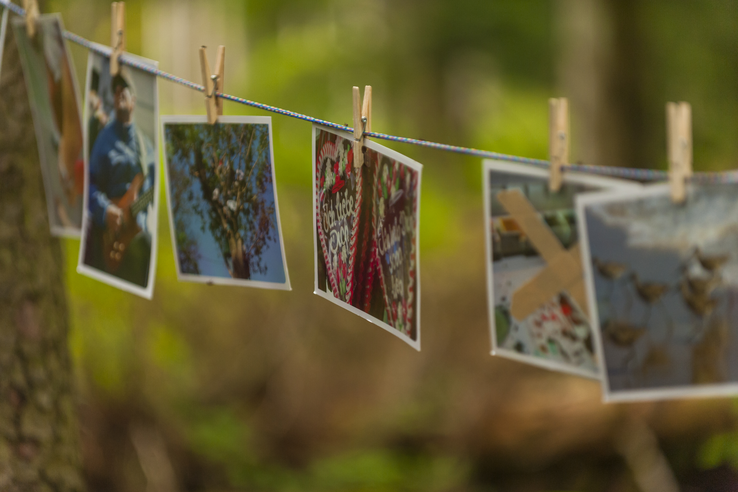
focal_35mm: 160
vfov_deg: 8.6
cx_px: 369
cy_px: 246
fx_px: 3280
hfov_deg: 12.8
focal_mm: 160
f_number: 2.8
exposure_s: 1/500
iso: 1250
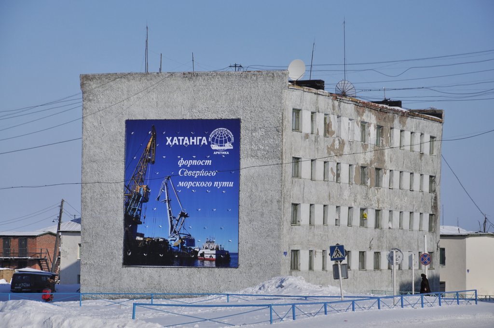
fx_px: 2158
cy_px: 164
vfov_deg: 8.7
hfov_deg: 13.1
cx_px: 247
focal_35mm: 158
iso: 200
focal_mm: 105
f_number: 10
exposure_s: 1/2500
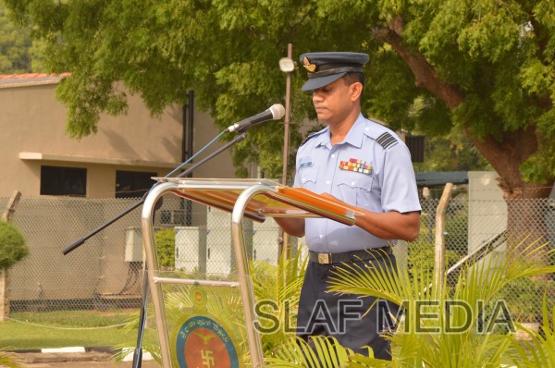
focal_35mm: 112
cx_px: 278
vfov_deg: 12.1
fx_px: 1732
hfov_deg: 18.2
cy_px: 184
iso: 200
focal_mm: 75
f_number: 11
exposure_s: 1/125
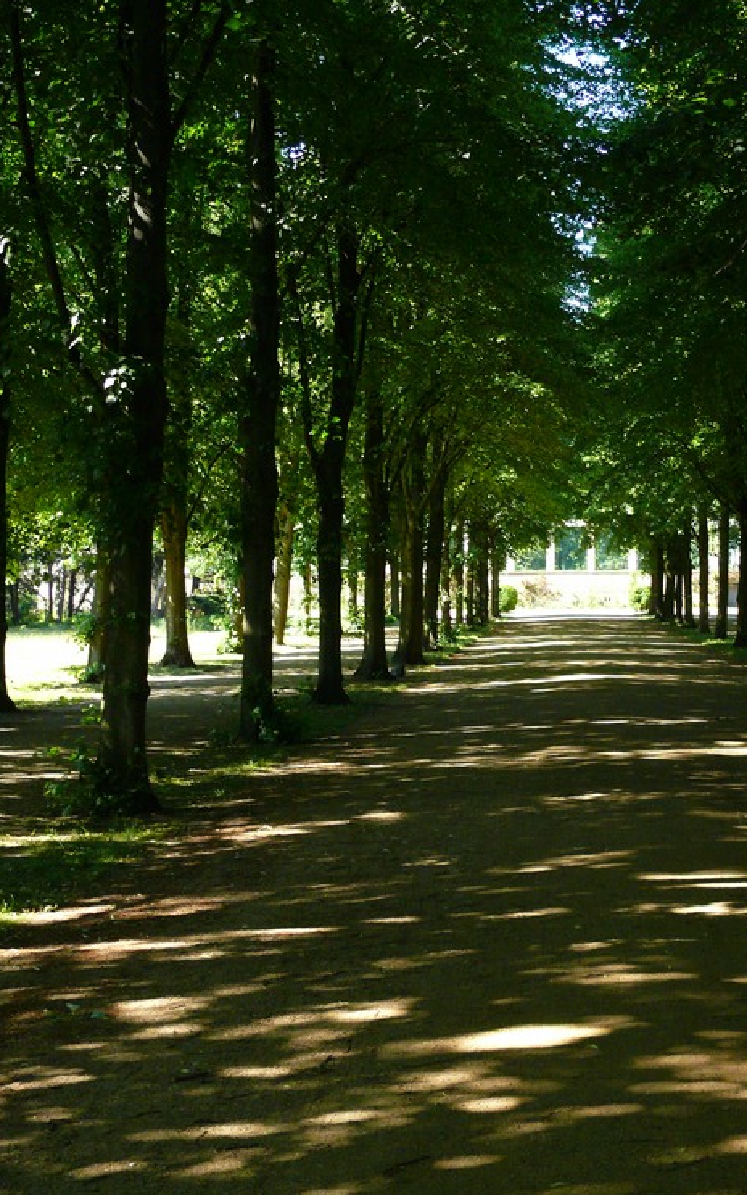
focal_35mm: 60
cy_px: 596
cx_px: 446
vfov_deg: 34.0
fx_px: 1954
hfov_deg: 21.6
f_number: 3.2
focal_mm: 11.8
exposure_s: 1/125
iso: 320
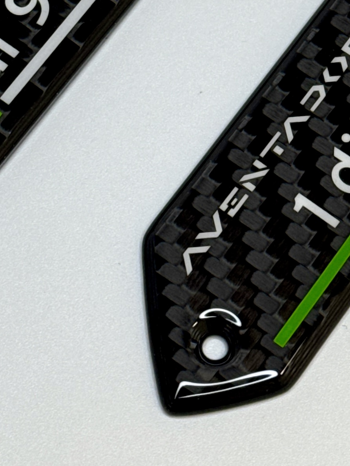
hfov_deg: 10.7
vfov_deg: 14.1
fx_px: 1860
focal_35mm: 138
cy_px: 34
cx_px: 172
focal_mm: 6.76
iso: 64
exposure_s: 1/100
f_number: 1.78
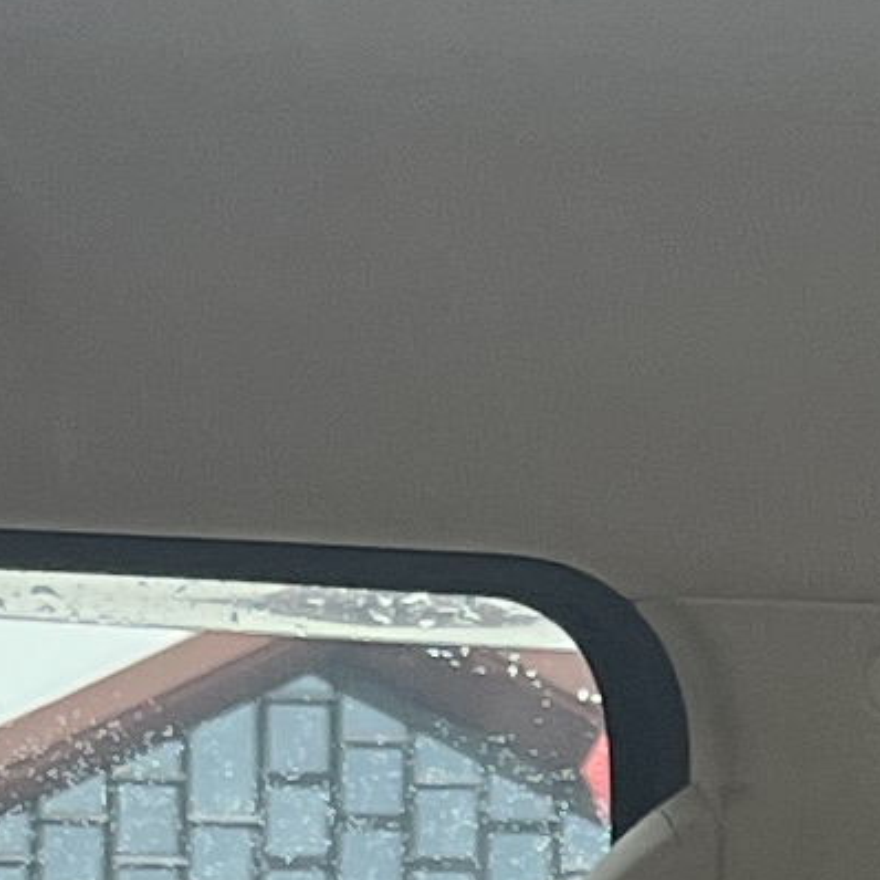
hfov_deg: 7.5
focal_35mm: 233
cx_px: -153
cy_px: 2339
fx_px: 6701
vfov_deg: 7.0
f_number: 1.5
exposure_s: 1/118
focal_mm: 5.7
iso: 125
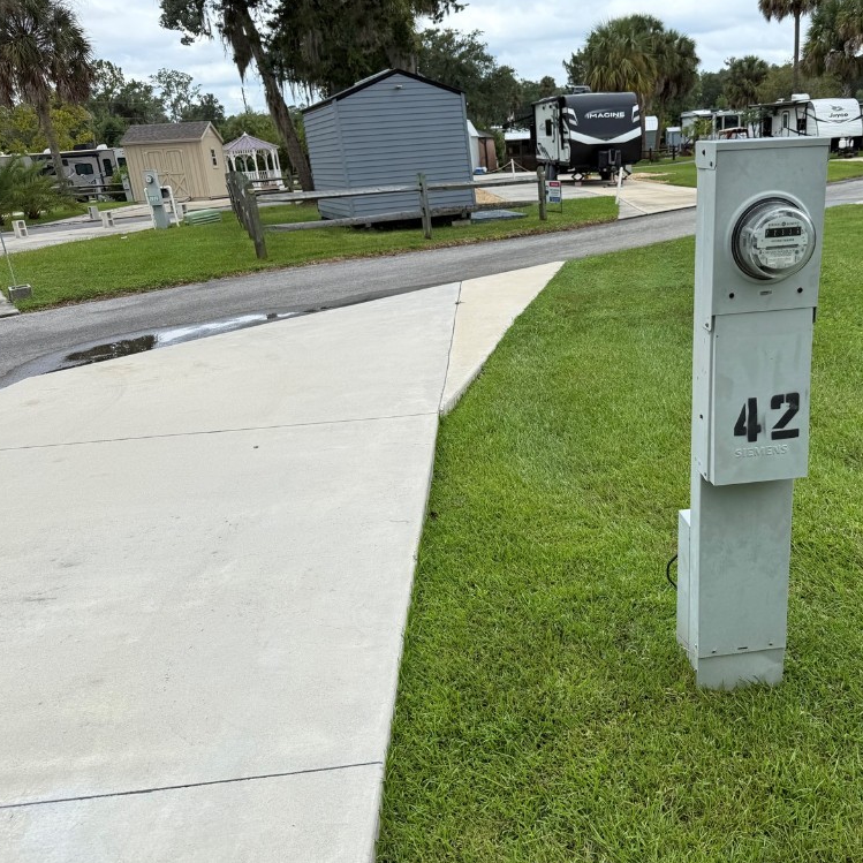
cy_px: 433
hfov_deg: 54.5
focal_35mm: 29
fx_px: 818
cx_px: 573
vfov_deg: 55.6
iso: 80
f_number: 1.78
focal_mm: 6.76
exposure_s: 1/2703
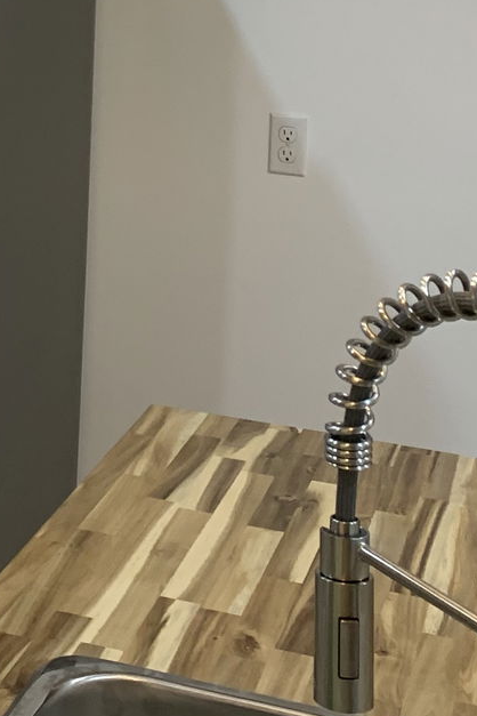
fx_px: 1828
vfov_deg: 19.9
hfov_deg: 14.4
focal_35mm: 92
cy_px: -269
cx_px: -104
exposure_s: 1/60
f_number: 1.8
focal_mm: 4.25
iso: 125
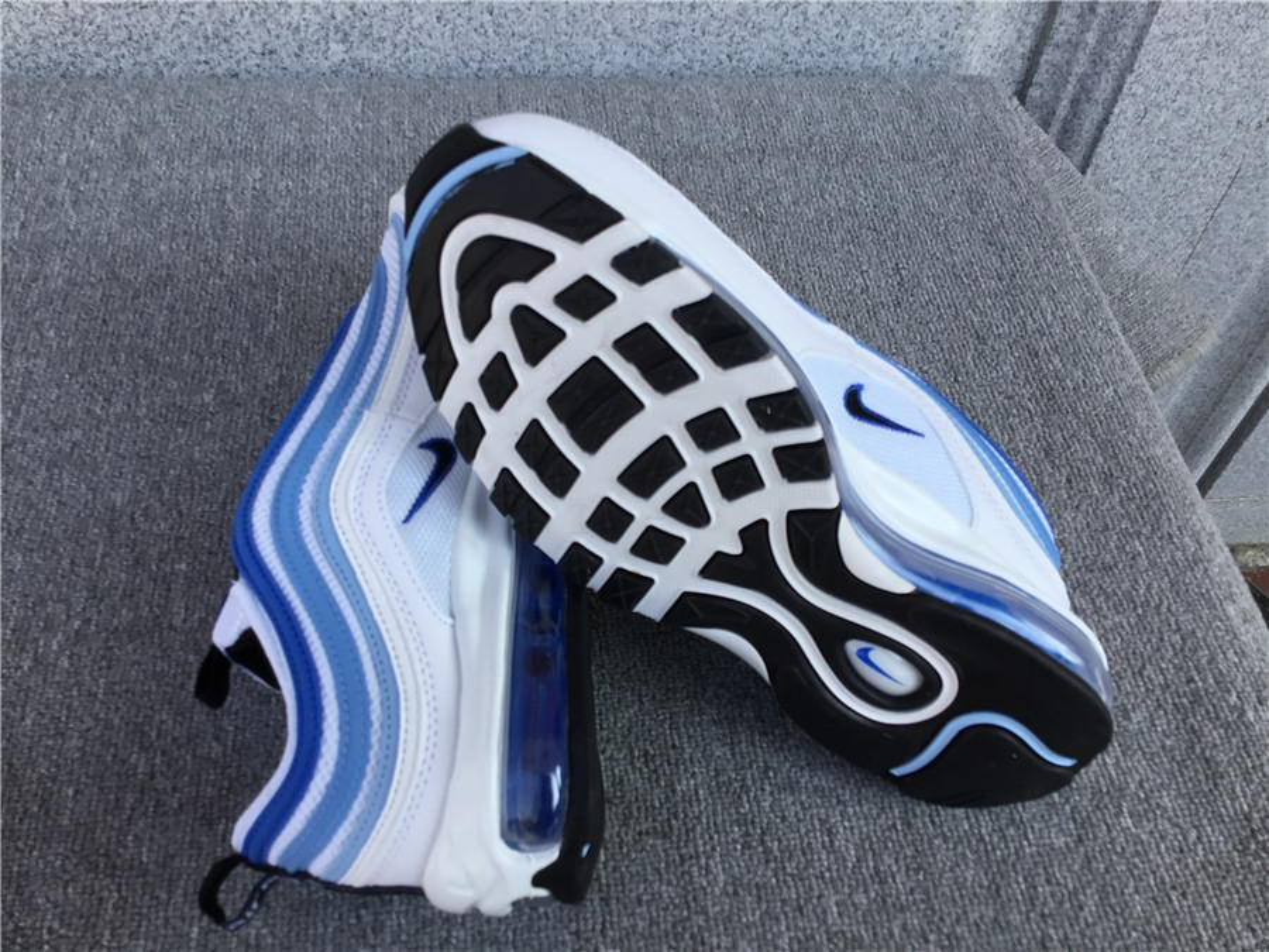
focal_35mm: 31
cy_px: 476
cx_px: 634
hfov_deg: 58.4
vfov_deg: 45.4
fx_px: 1136
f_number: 2.4
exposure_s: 1/331
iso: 25
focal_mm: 3.3
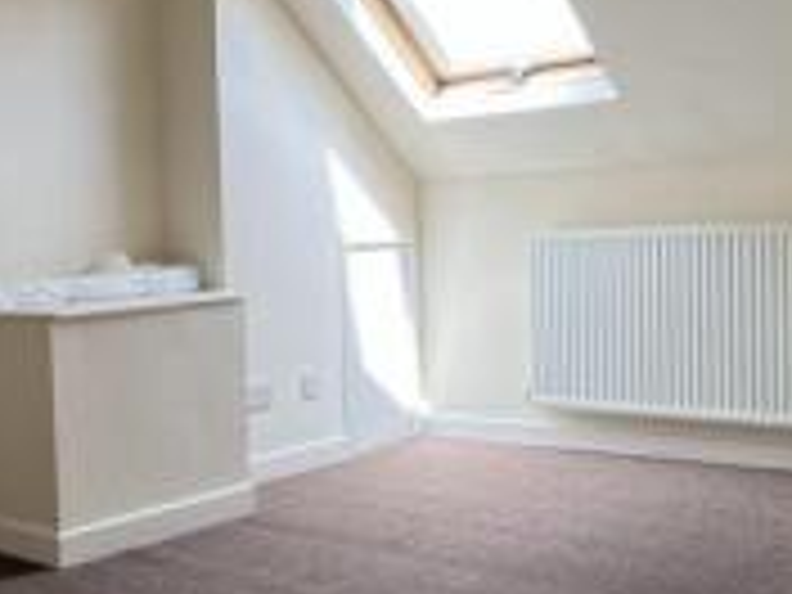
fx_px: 984
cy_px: 304
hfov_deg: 41.7
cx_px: 142
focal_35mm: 43
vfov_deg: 33.6
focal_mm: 1.57
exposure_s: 1/100
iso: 40
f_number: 1.8
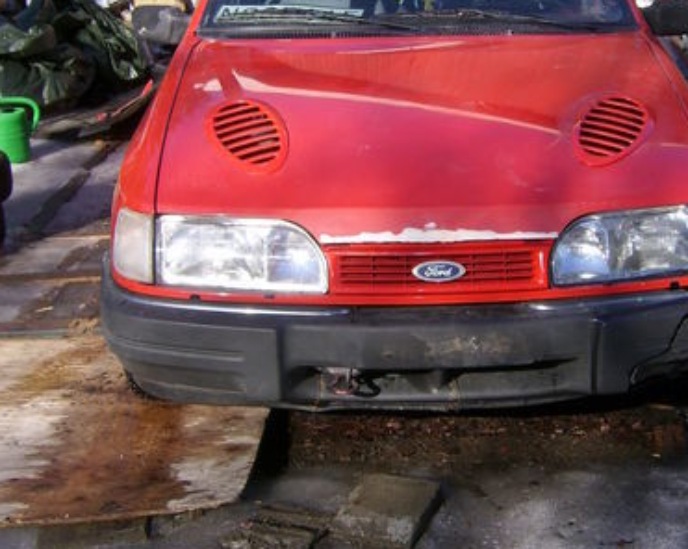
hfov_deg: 31.8
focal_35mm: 59
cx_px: 440
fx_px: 1200
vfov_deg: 25.7
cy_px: 202
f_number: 5.8
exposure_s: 1/176
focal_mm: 5.95
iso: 50
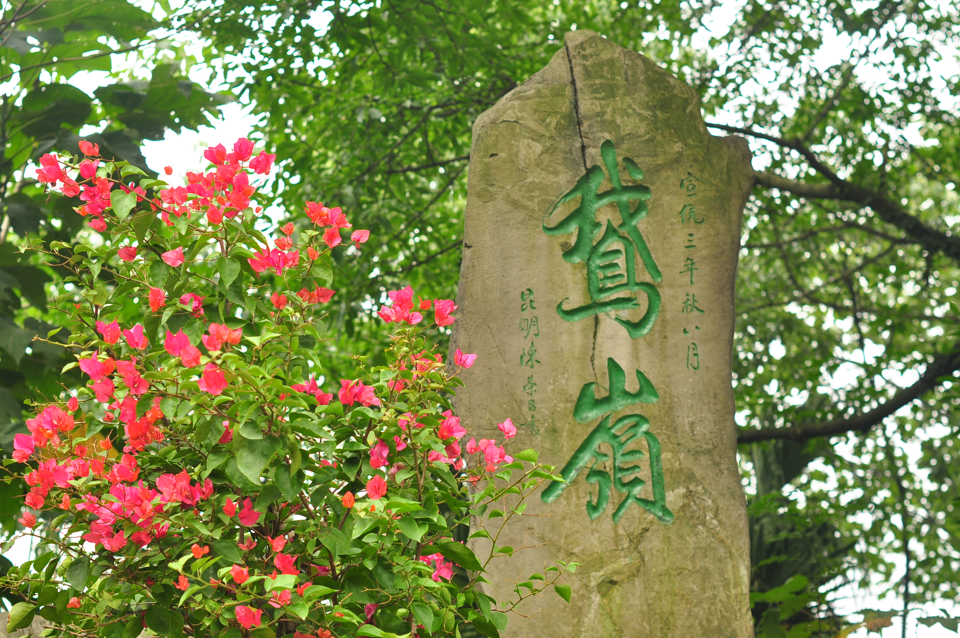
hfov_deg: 27.0
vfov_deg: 18.1
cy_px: 319
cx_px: 480
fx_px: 1998
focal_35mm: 75
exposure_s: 1/200
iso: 250
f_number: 3.5
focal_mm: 50
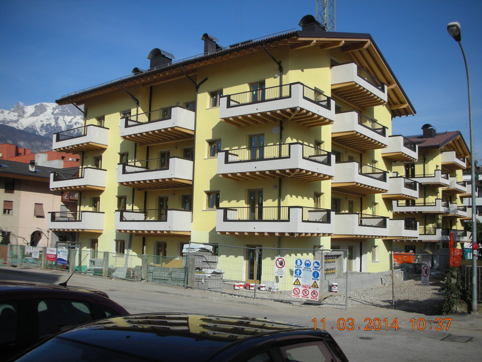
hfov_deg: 52.6
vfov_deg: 40.7
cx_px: 241
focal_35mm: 35
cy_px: 181
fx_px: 487
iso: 50
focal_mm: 5.8
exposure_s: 1/128
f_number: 8.5
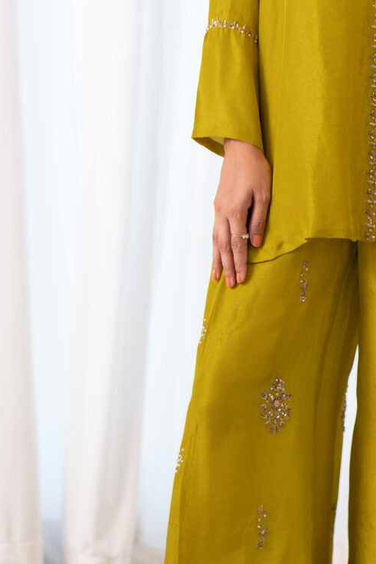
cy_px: 12
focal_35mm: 172
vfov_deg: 11.8
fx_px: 2694
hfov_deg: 7.9
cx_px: 535
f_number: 1.6
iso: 125
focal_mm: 50
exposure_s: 1/160
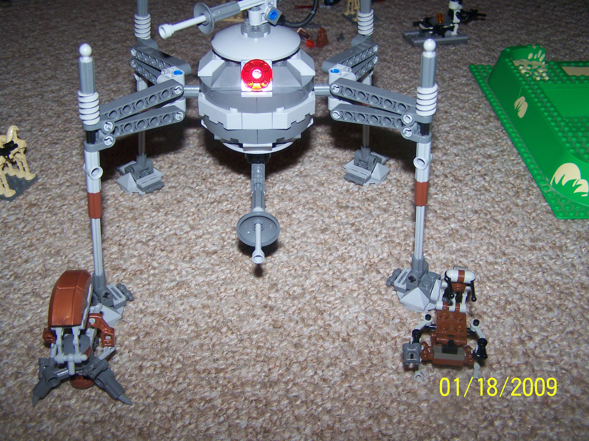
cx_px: 294
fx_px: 647
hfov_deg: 49.0
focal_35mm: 38
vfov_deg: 37.7
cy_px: 220
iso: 80
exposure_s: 1/60
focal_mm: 6.3
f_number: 2.8
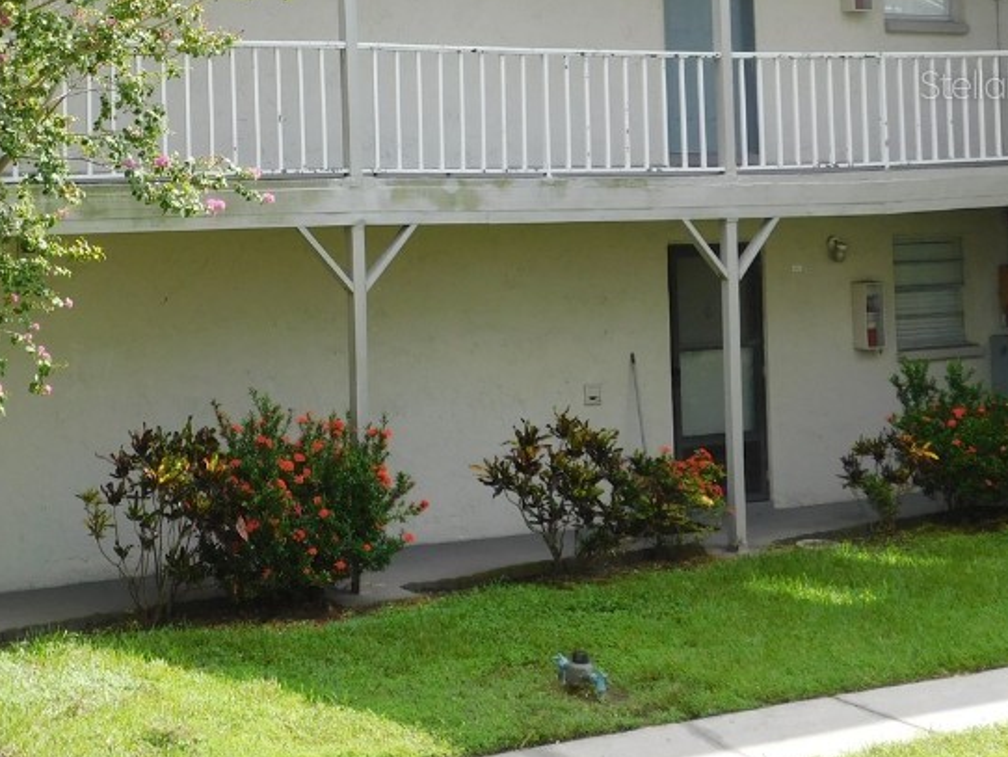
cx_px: 143
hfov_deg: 27.7
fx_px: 1981
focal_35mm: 68
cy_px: 84
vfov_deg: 21.2
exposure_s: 1/500
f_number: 3.5
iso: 125
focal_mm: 6.3
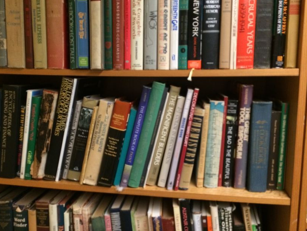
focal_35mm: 33
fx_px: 293
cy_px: 107
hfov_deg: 55.3
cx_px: 141
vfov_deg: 42.9
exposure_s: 1/30
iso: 320
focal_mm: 4.12
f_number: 2.2
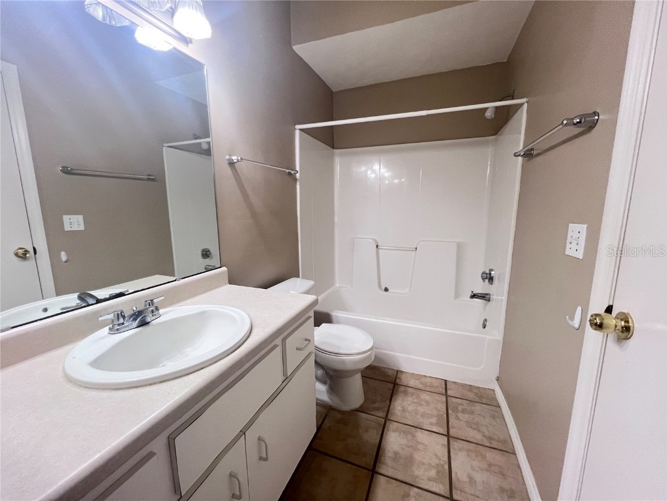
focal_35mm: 13
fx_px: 251
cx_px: 334
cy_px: 250
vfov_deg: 89.9
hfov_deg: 106.2
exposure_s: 1/60
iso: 250
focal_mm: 1.57
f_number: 1.8
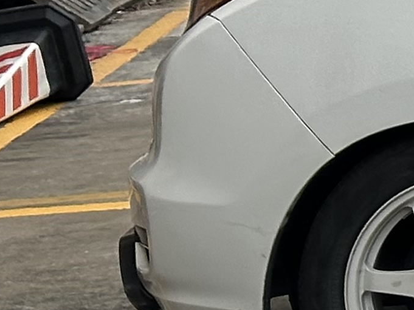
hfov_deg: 6.5
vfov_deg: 5.2
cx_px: 1120
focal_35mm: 284
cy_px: -241
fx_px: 3397
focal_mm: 6.86
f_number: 1.78
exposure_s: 1/3472
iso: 64
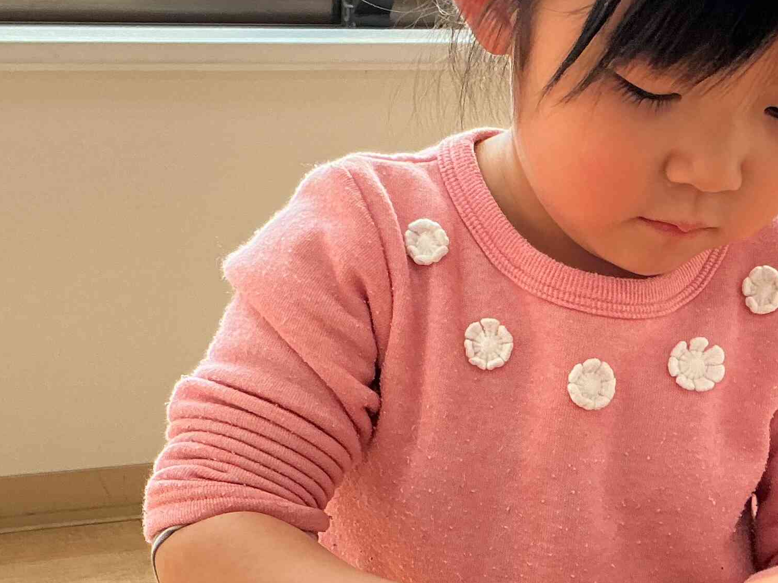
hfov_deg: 24.9
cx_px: 530
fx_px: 1753
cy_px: 448
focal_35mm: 78
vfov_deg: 18.8
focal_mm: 3
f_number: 1.8
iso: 32
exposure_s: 1/163
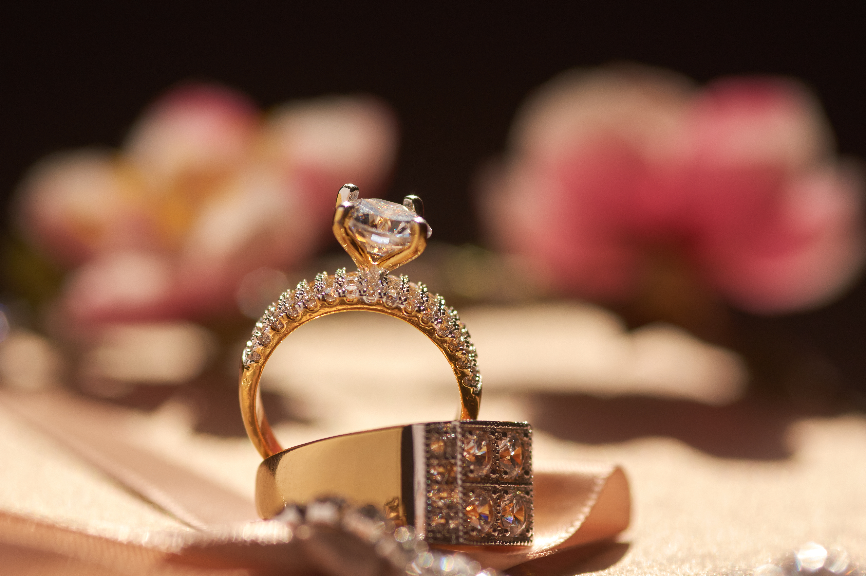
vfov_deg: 8.7
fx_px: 3773
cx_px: 433
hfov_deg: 13.1
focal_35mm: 157
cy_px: 288
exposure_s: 1/3200
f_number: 3.5
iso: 800
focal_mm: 105
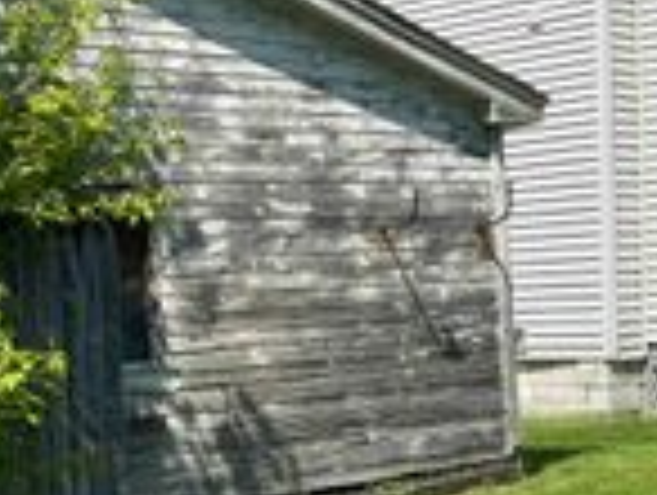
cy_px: 137
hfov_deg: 20.4
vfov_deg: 16.6
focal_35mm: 89
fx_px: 1692
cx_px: 806
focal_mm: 4.25
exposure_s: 1/2688
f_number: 1.8
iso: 32
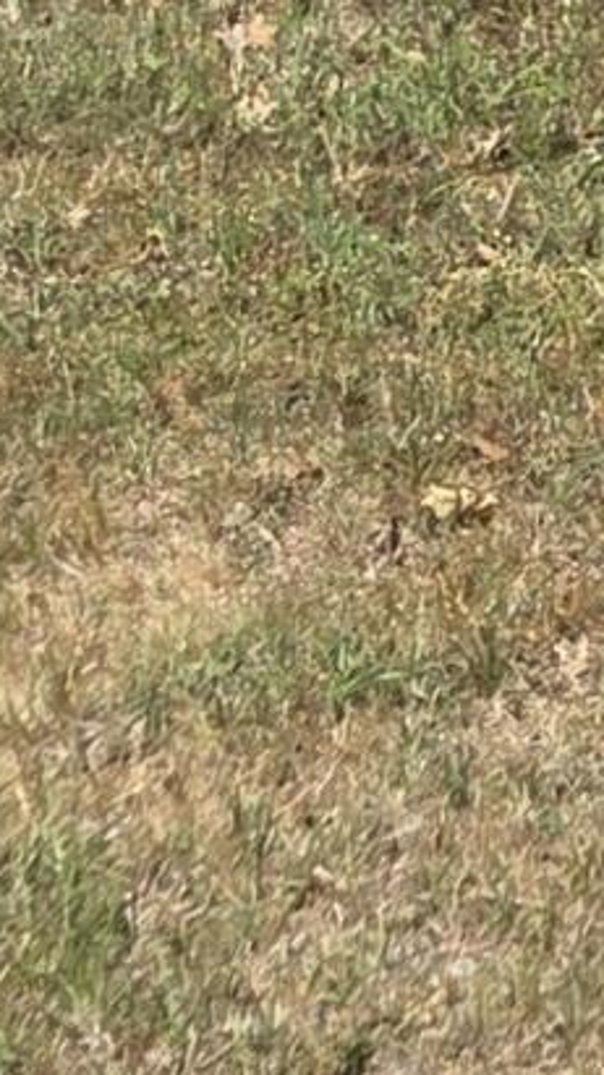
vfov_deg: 10.6
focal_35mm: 183
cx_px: 1017
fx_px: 5214
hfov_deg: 6.5
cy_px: -1201
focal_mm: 5.4
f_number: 1.8
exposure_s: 1/5699
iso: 80
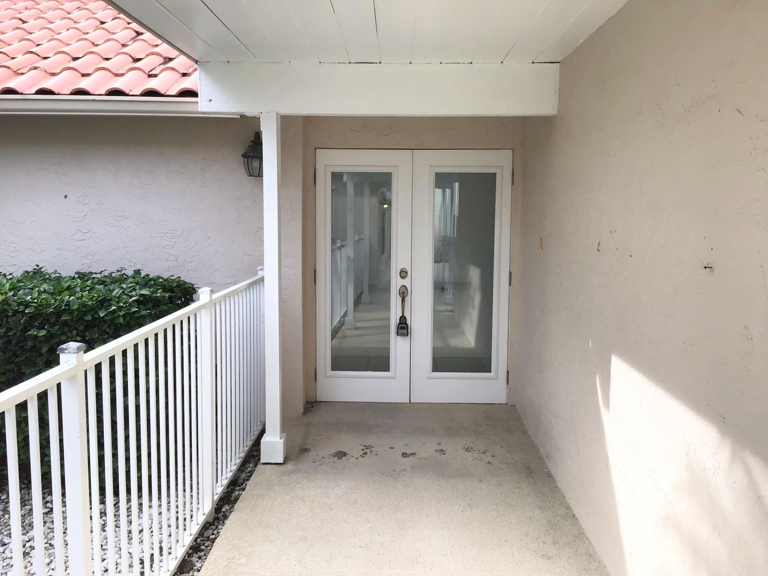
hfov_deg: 58.4
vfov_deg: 45.4
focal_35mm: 31
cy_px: 288
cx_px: 384
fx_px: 688
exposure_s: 1/317
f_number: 2.4
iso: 25
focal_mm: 3.3
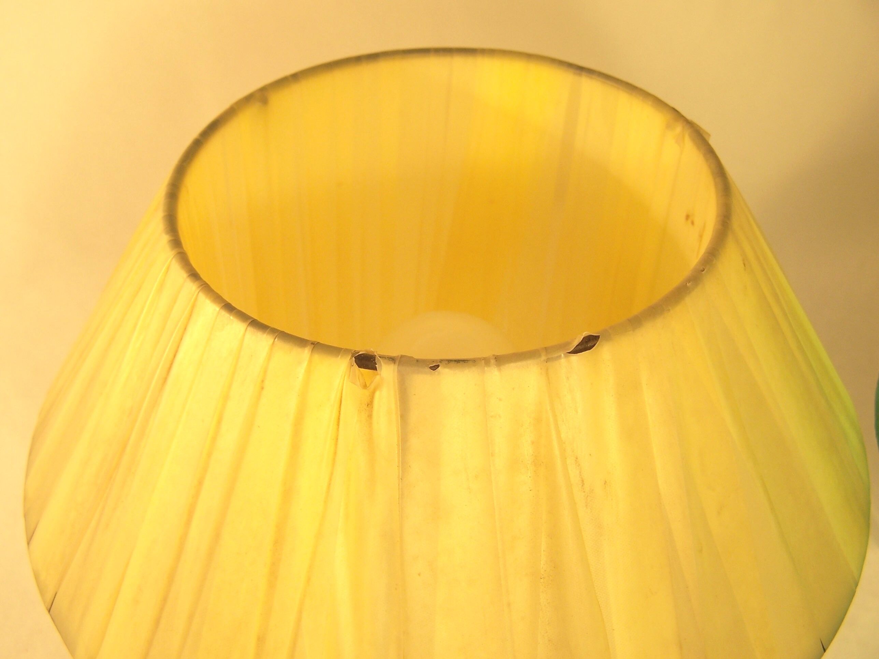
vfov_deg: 37.7
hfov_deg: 49.0
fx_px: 965
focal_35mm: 38
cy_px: 330
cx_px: 440
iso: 80
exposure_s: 1/60
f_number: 2.8
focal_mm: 6.3
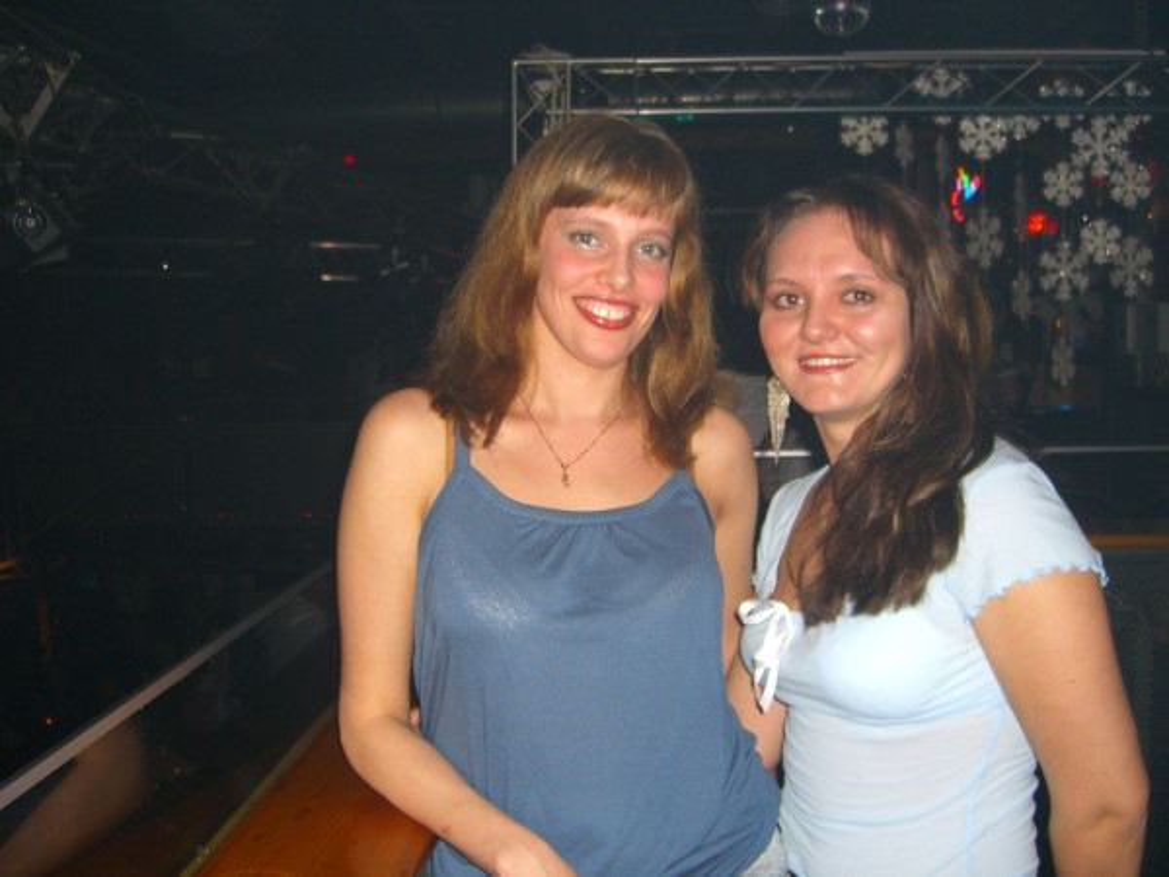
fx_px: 1283
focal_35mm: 38
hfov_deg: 49.0
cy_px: 438
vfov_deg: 37.7
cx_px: 584
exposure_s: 1/60
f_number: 2.8
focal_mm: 7.9
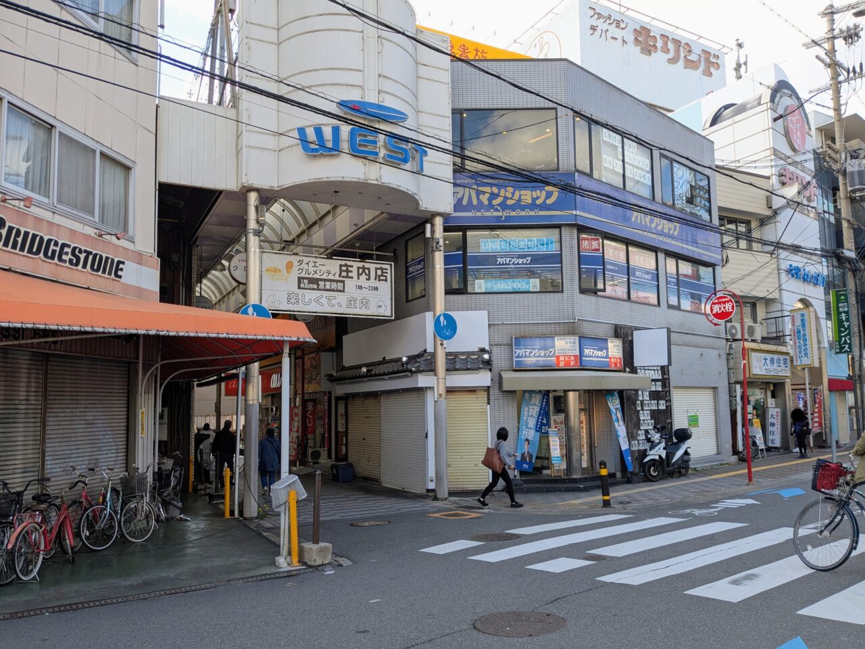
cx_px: 432
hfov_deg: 65.3
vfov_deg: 51.4
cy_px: 324
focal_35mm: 27
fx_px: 675
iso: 50
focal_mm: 4.38
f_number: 1.73
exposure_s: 1/668
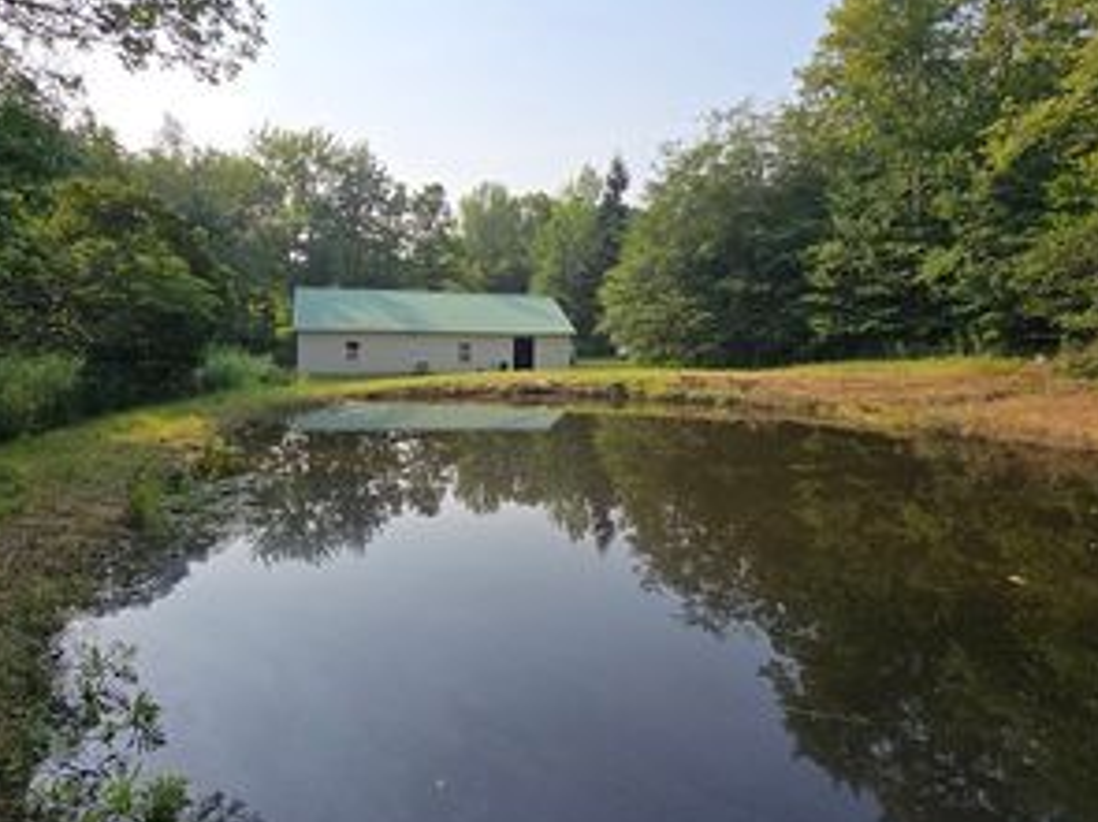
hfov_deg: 84.6
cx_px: 516
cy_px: 400
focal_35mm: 19
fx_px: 602
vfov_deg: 68.6
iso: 50
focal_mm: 2.2
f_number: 2.2
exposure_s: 1/1775
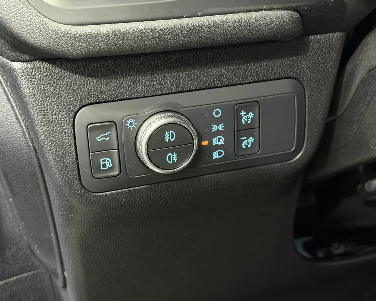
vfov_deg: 29.7
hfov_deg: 36.6
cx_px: 175
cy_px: 152
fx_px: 567
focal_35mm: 51
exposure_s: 1/20
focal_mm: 6.76
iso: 640
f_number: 1.78
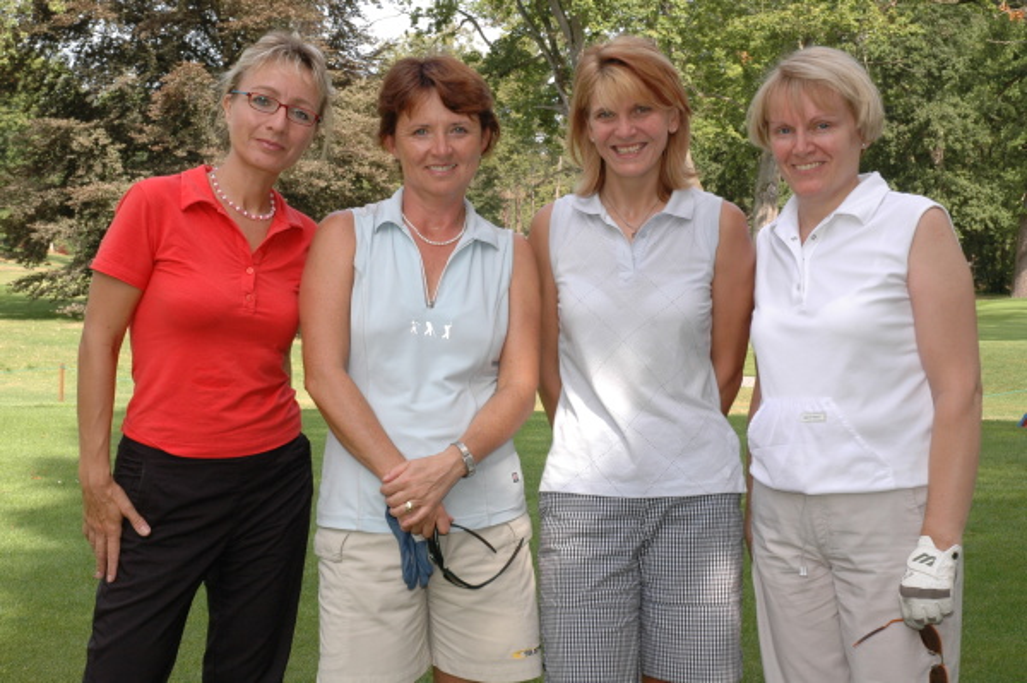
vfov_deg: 22.6
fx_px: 1710
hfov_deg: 33.4
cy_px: 342
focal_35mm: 60
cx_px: 514
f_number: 11
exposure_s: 1/160
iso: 400
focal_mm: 40
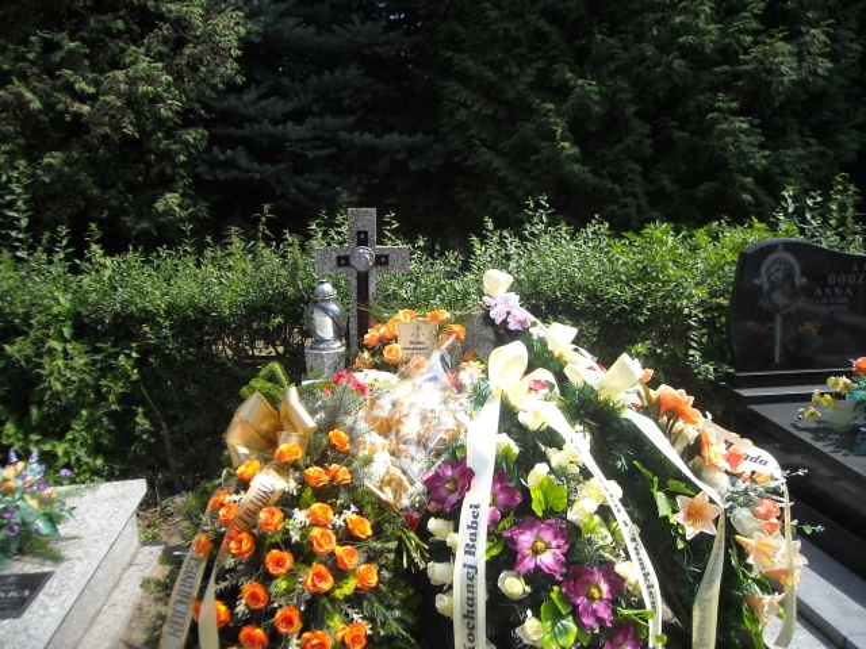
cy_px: 324
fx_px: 876
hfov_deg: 52.6
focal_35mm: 35
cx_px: 433
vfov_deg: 40.7
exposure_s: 1/154
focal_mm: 5.7
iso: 64
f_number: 5.6
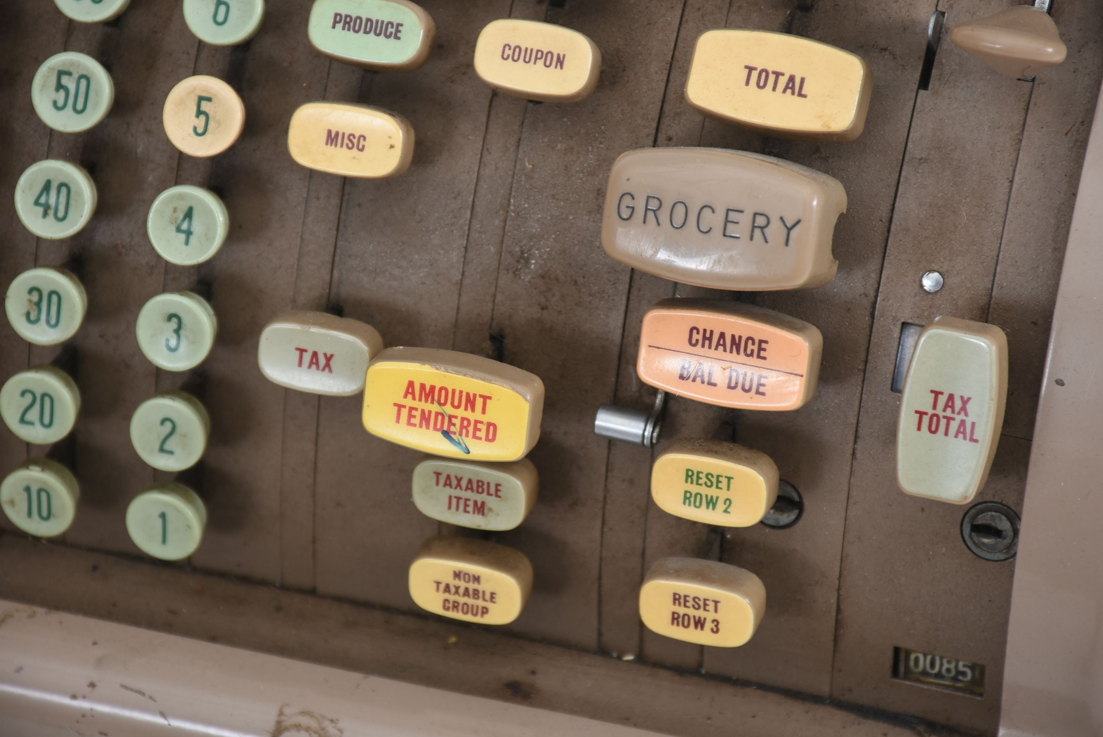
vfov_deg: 6.6
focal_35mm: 210
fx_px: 6439
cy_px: 368
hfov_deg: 9.8
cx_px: 552
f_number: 9
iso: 200
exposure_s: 1/160
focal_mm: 140
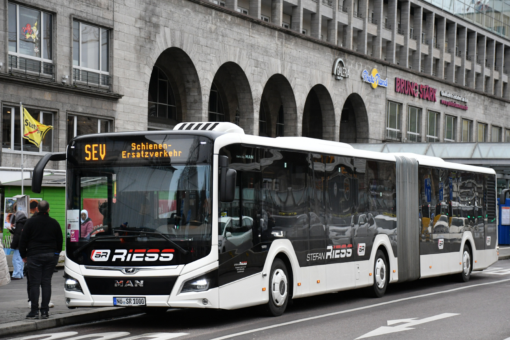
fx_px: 1190
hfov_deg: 24.2
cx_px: 255
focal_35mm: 84
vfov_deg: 16.3
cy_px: 170
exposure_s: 1/800
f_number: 4.8
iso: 1600
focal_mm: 56
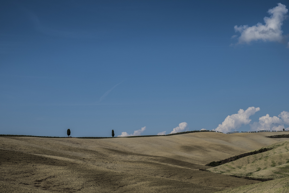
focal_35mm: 67
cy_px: 96
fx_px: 538
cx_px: 144
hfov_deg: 30.1
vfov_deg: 20.3
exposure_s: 1/600
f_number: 8
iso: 100
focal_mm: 44.4
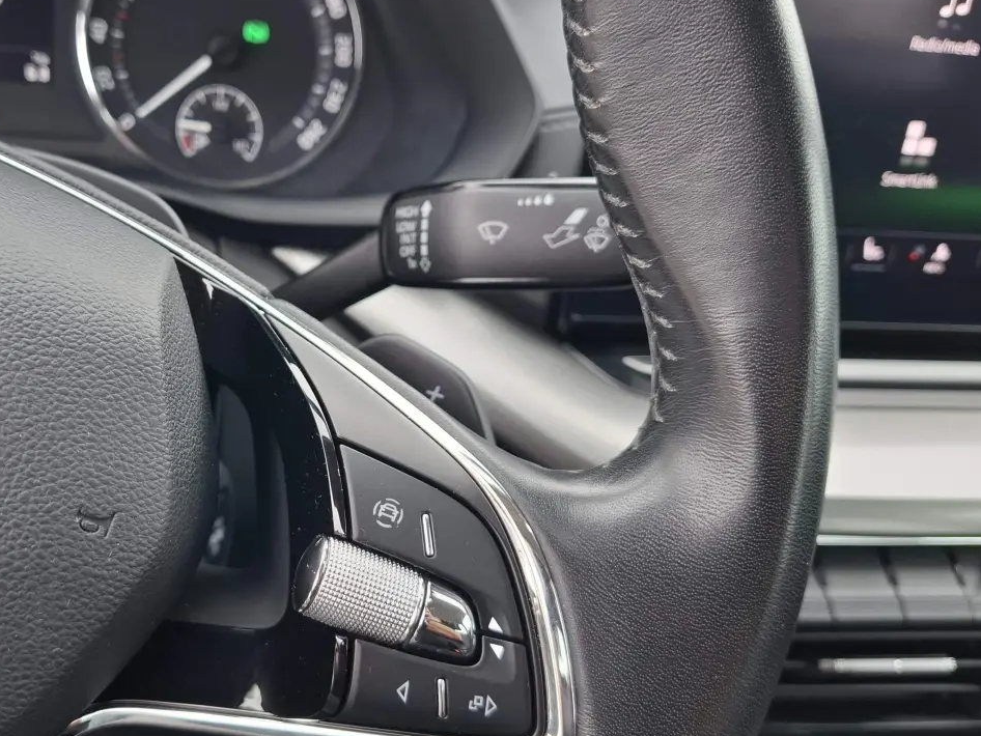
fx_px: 992
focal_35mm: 35
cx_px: 306
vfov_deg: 40.7
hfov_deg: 51.4
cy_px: 387
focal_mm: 5.54
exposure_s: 1/100
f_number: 1.8
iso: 64
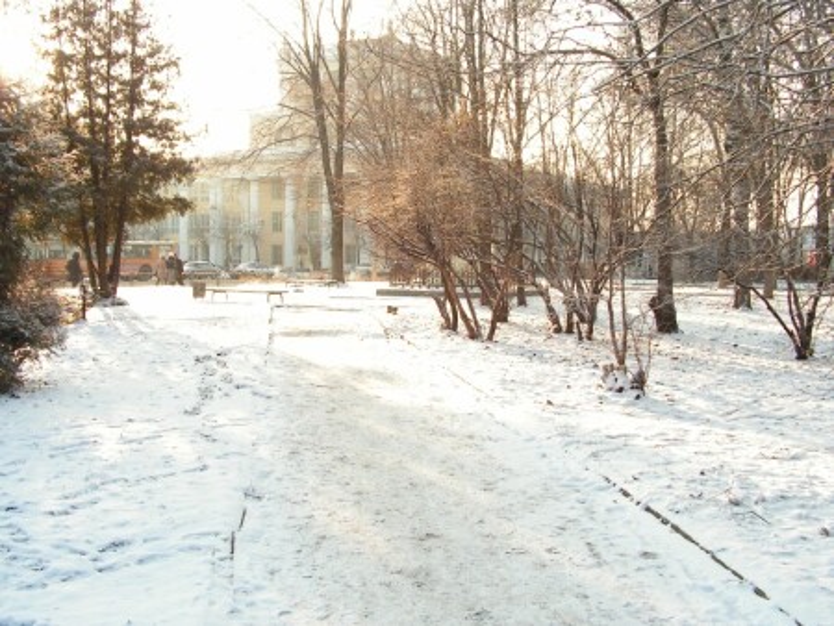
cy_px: 313
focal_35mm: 44
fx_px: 1061
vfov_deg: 32.9
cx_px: 417
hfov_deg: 42.9
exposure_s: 1/125
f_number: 4.8
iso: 100
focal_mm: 7.4
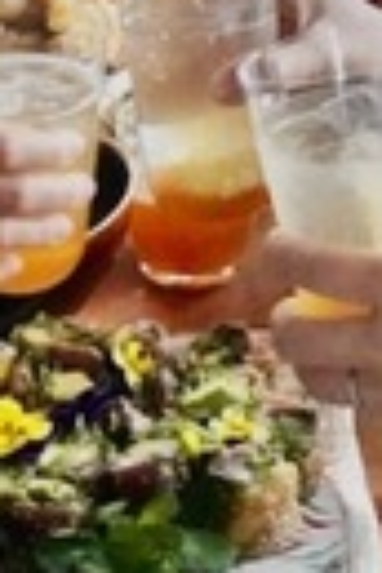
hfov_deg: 12.2
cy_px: 324
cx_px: 91
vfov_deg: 18.3
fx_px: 1783
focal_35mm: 112
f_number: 8
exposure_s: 1/50
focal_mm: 24
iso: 16000
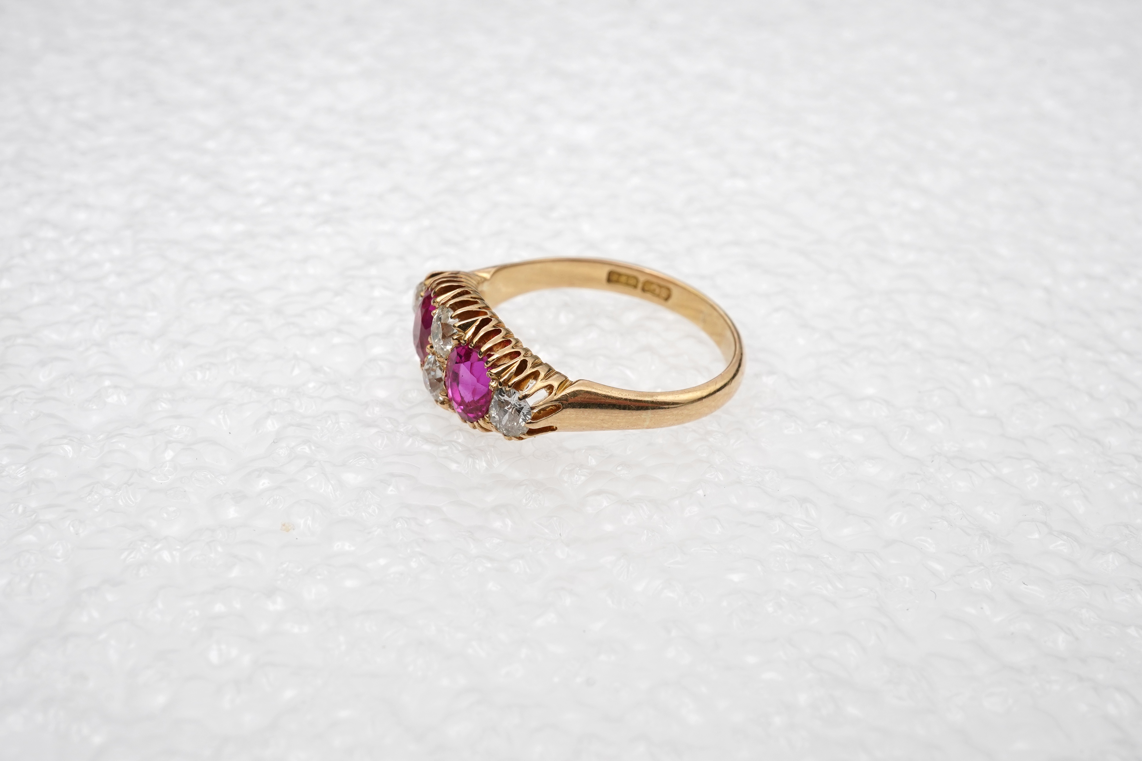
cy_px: 380
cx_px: 571
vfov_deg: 29.9
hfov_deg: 43.6
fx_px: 1427
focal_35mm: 45
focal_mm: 30
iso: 400
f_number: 22
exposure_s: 1/100
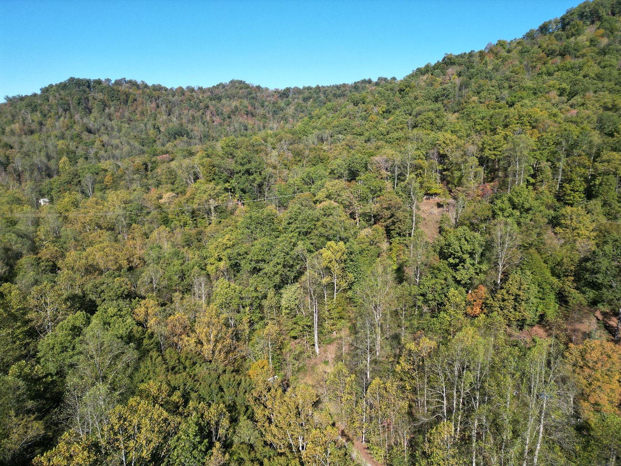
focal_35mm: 24
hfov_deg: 71.6
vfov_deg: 56.8
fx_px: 431
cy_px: 233
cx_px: 310
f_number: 1.7
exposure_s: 1/1600
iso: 100
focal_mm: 6.72
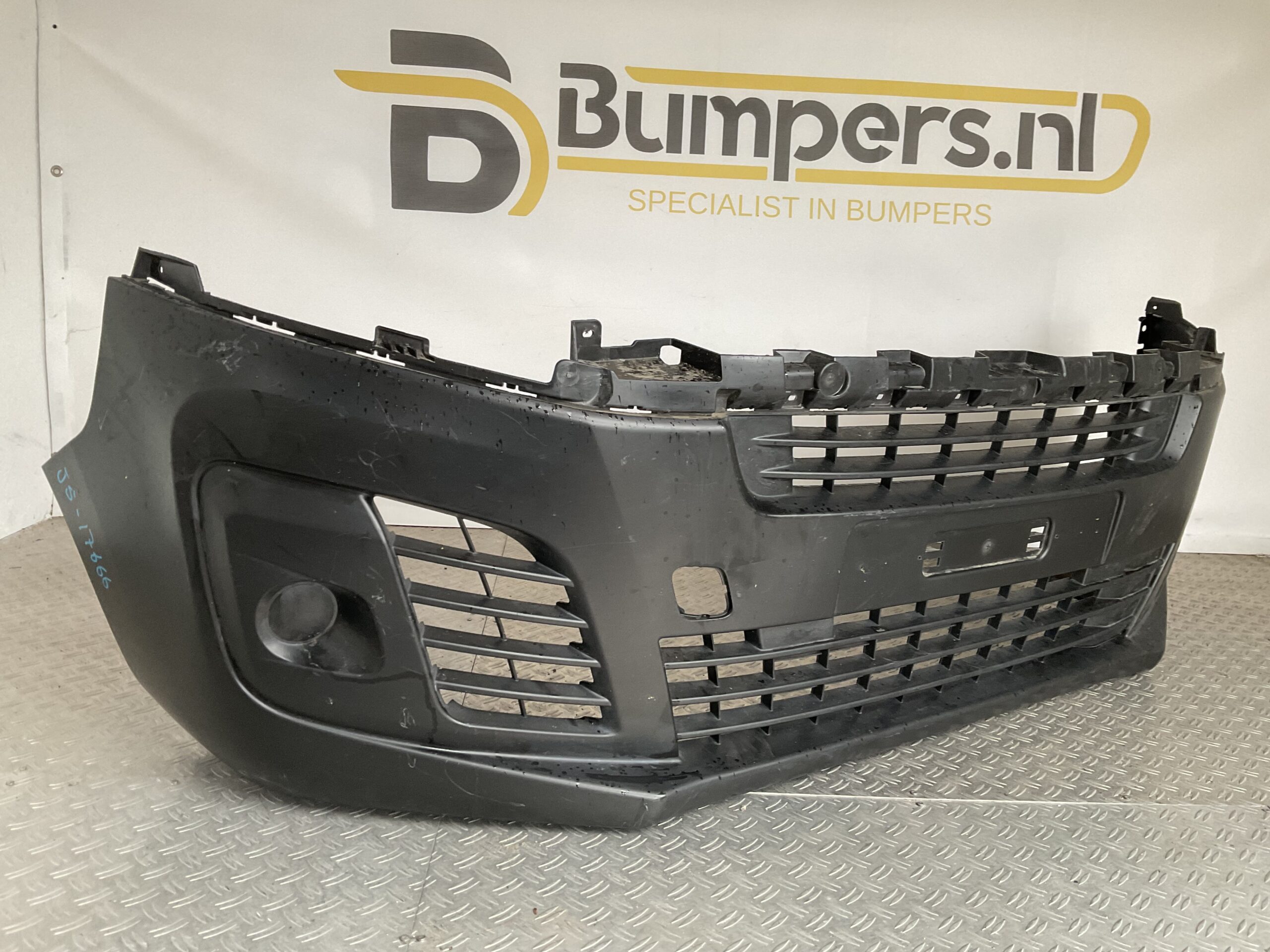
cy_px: 476
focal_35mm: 29
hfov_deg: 61.7
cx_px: 635
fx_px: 1064
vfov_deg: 48.2
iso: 64
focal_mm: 3
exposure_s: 1/50
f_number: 1.8
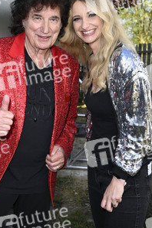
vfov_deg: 34.0
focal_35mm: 59
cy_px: 111
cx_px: 54
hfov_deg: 22.9
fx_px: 375
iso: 160
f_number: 7.1
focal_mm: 44
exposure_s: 1/250
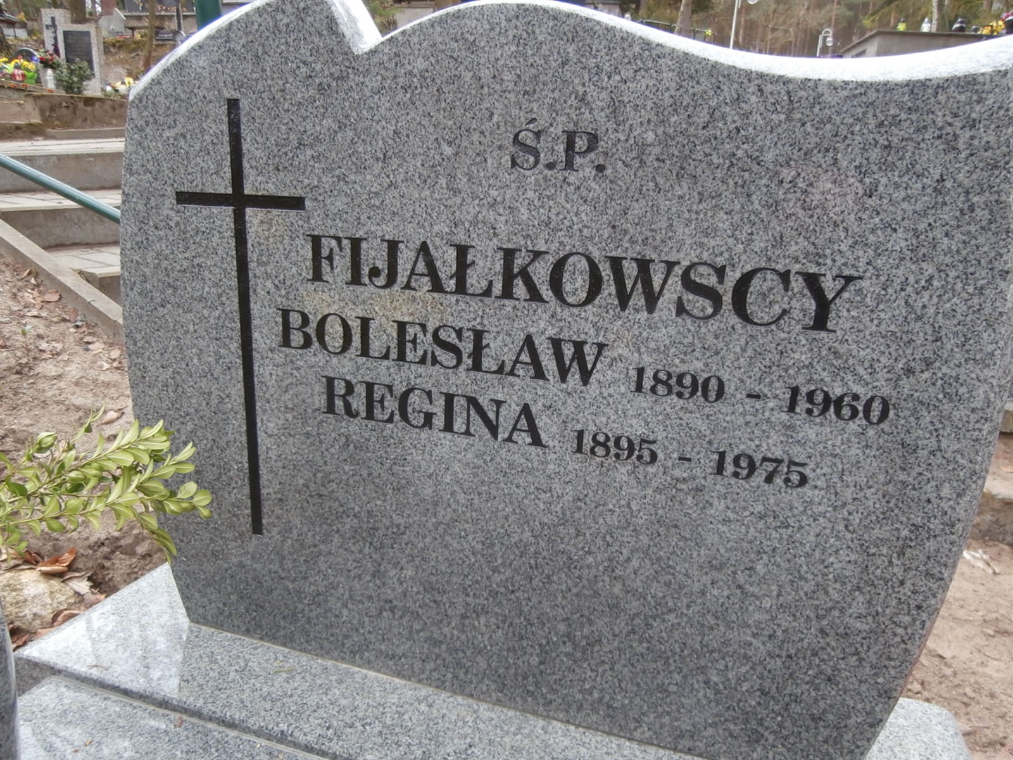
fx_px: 702
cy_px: 380
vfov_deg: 56.8
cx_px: 506
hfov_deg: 71.6
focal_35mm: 24
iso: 100
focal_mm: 4.2
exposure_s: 1/80
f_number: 3
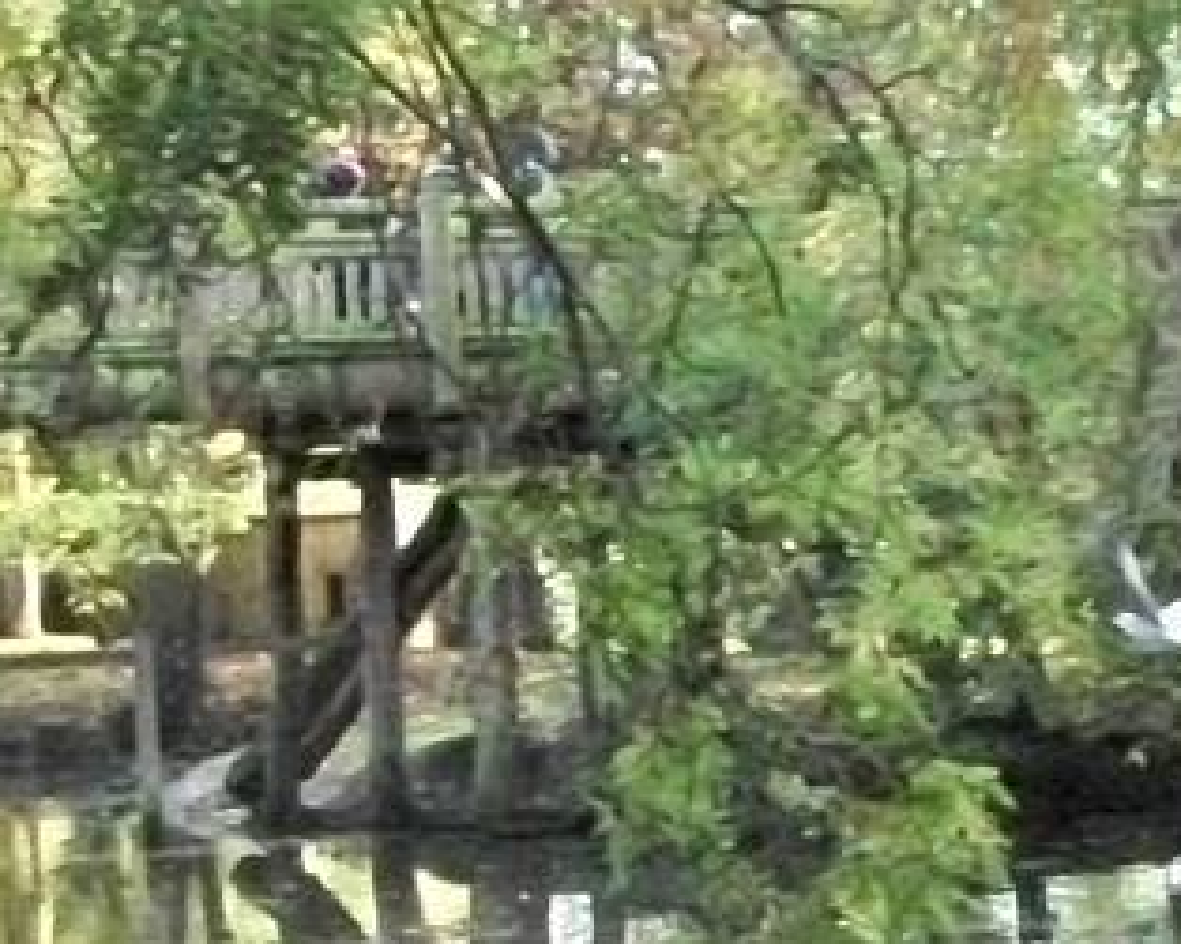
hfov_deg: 11.8
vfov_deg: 9.6
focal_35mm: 159
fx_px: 5556
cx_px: 1535
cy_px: 1170
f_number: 2.9
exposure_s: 1/400
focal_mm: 5.7
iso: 800
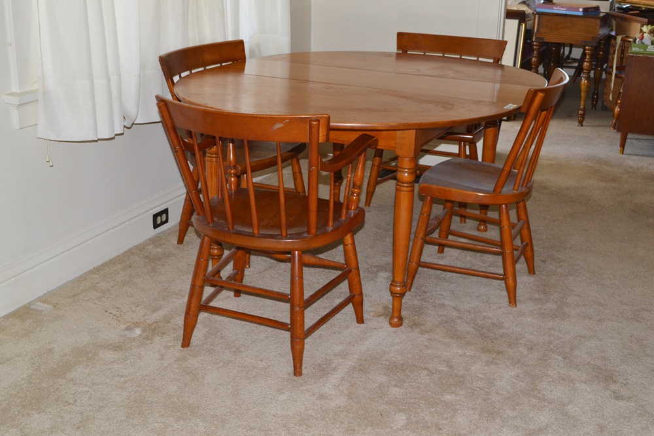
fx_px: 818
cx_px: 327
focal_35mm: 45
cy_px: 218
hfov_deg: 43.6
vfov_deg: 29.9
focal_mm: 30
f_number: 8
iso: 640
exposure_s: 1/60
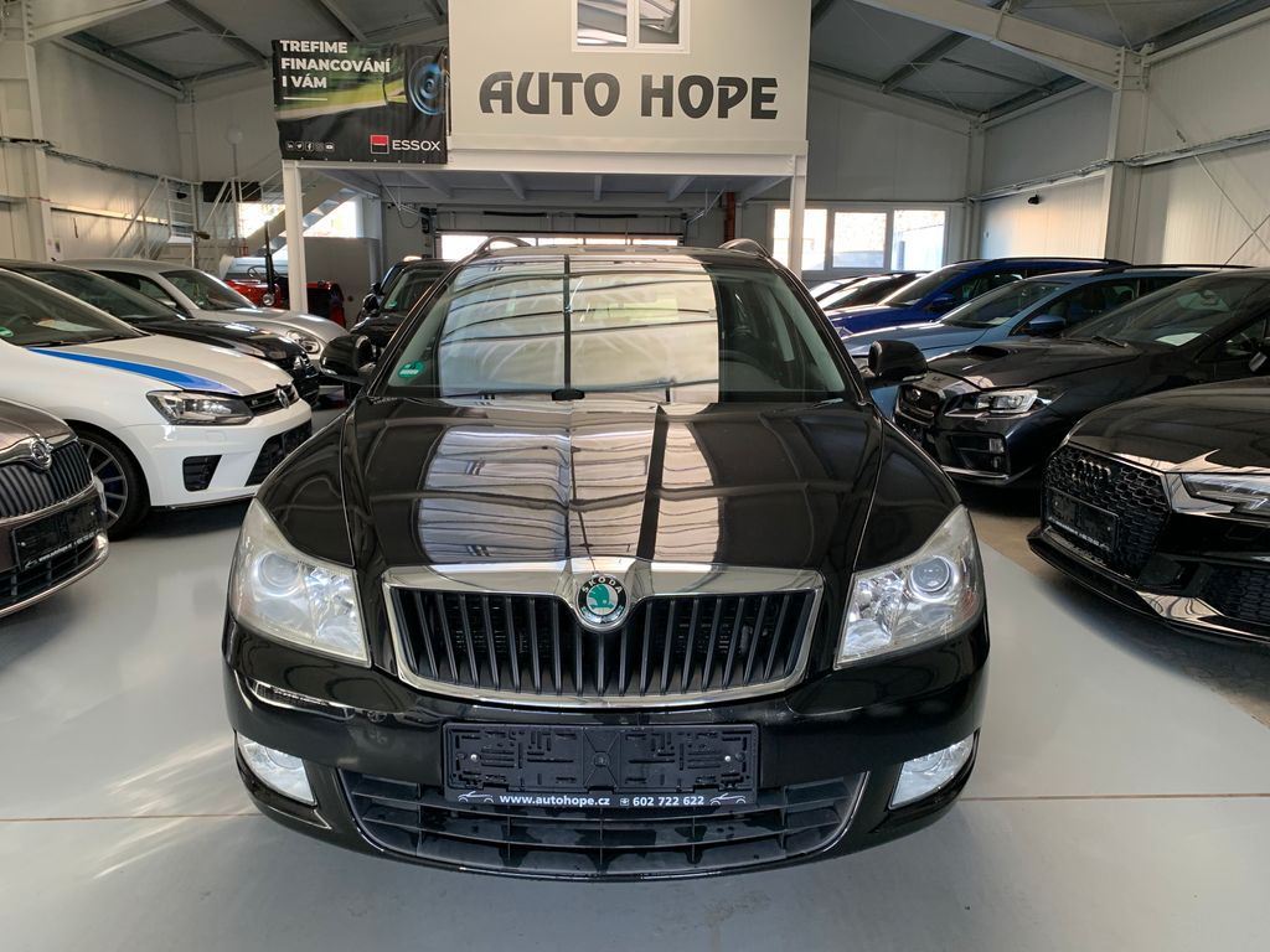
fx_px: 954
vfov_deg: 53.1
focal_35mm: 26
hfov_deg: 67.3
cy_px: 476
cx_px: 635
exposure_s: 1/60
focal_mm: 4.25
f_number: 1.8
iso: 100
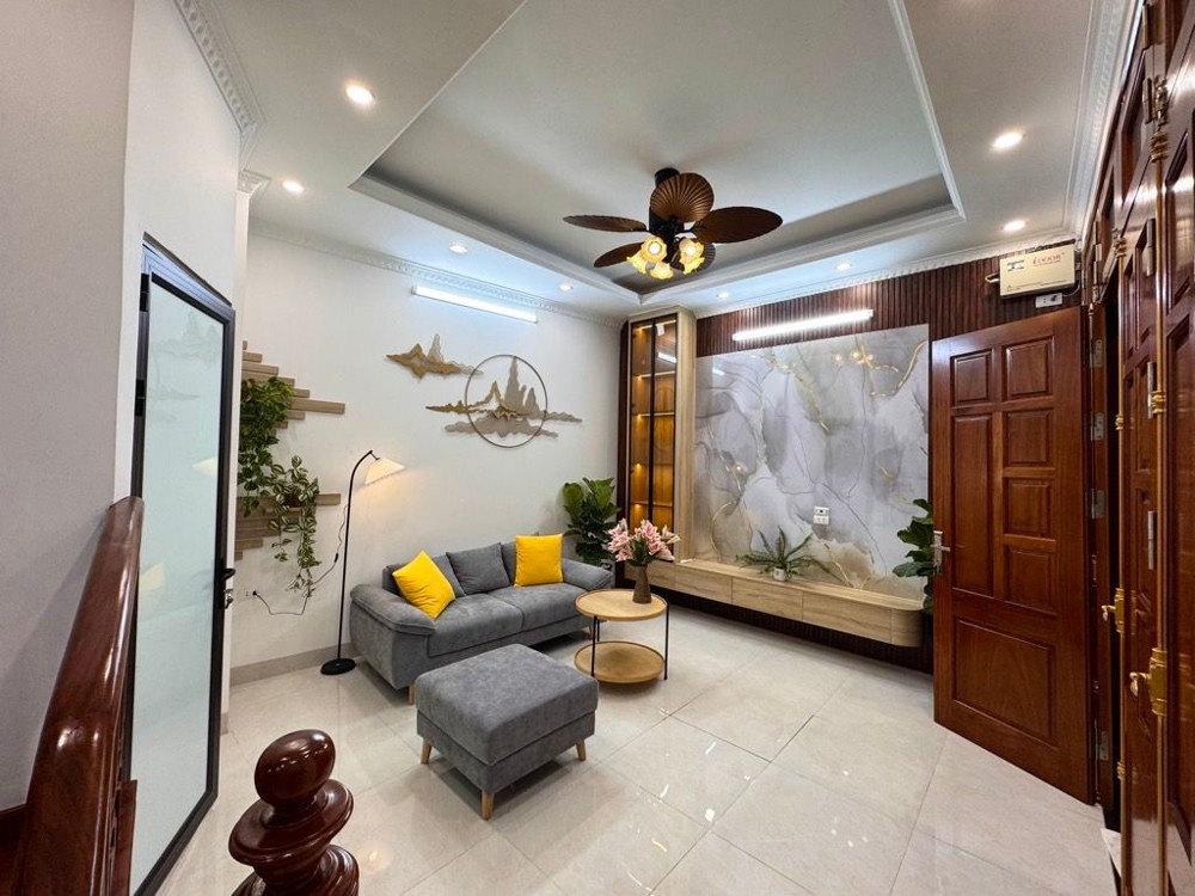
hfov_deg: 102.1
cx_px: 598
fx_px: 483
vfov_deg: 85.7
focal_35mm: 14
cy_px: 448
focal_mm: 2.22
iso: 80
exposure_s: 1/100
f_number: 2.2
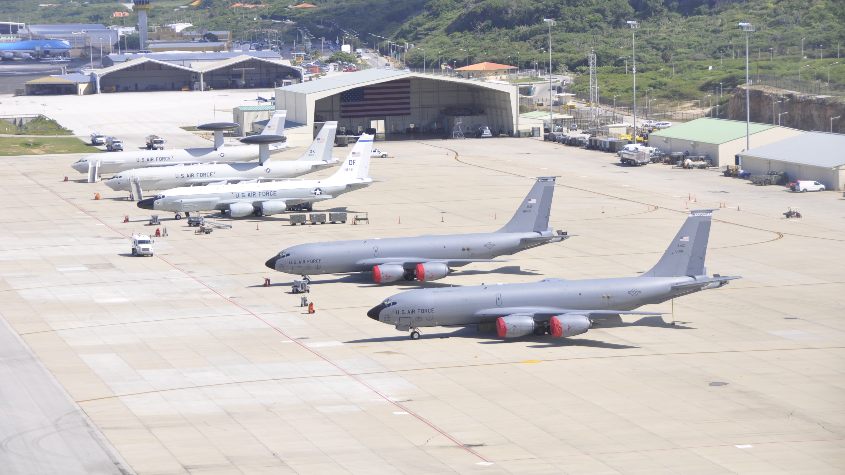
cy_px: 195
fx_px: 2823
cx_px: 423
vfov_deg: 9.6
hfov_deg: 17.0
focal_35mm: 126
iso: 200
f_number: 7.1
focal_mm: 80
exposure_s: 1/800
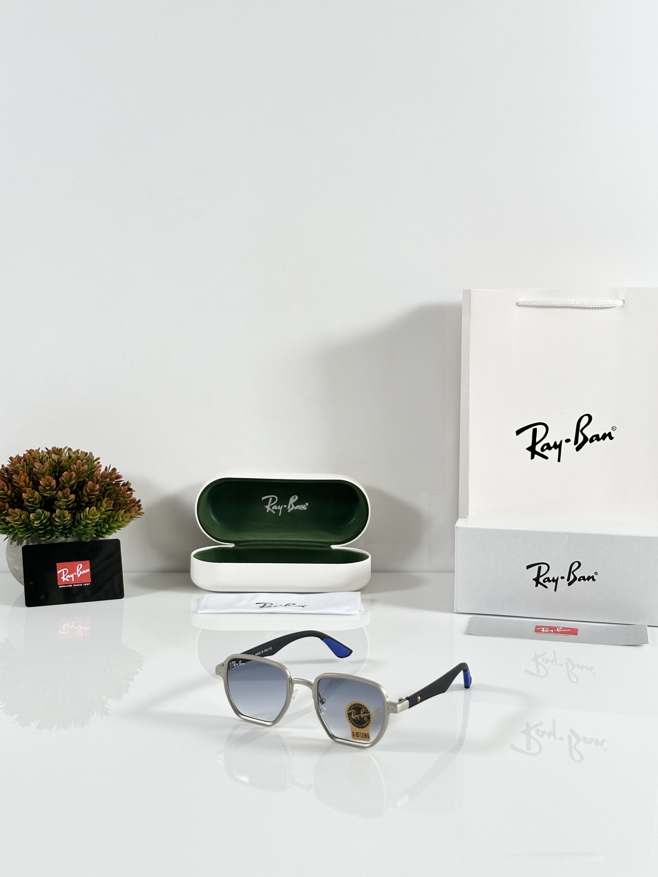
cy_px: 438
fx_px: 1217
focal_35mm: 48
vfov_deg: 39.7
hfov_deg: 30.3
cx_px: 329
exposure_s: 1/100
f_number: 1.78
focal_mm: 6.86
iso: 64
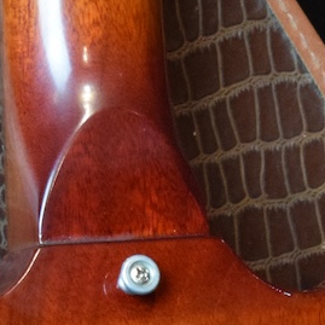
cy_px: 645
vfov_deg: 5.3
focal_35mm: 327
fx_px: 3473
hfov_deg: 5.4
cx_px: 93
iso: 2500
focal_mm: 46
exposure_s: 1/30
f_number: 5.3
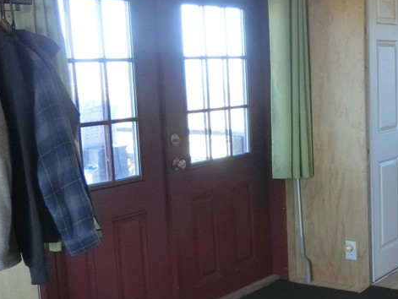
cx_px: 382
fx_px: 725
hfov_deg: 29.1
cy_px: 181
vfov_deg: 23.3
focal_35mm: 63
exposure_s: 1/100
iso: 400
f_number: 3.7
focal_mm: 5.2
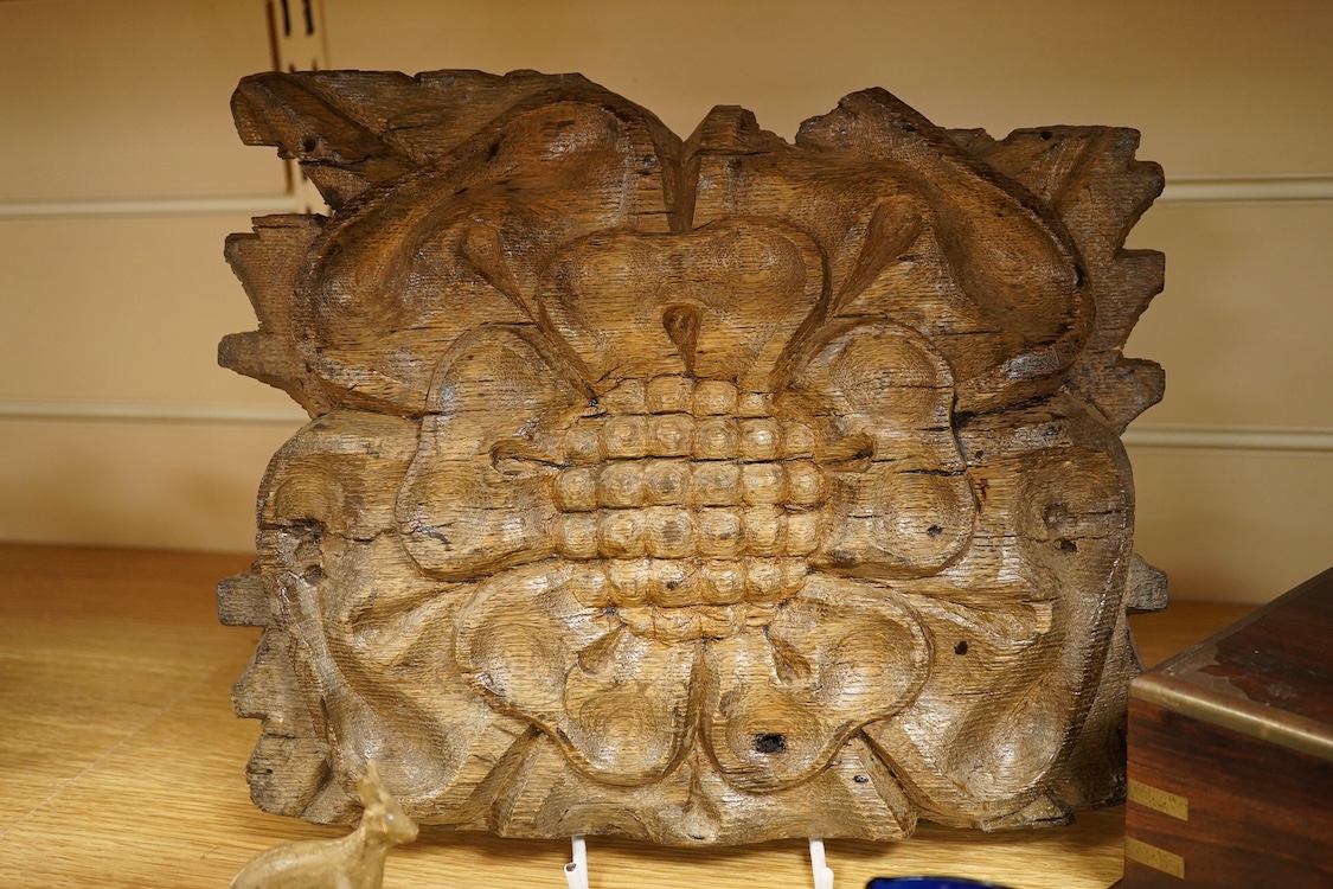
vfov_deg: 29.9
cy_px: 444
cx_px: 666
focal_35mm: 45
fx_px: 1666
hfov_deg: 43.6
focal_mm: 30
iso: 2000
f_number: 5.6
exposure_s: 1/125
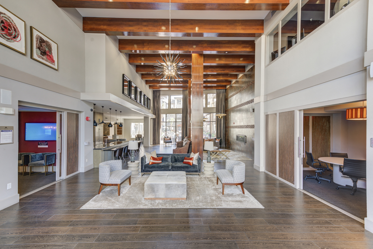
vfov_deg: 77.4
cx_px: 186
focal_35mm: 15
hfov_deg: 100.4
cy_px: 124
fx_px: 155
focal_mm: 15
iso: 50
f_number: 8
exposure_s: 1/4
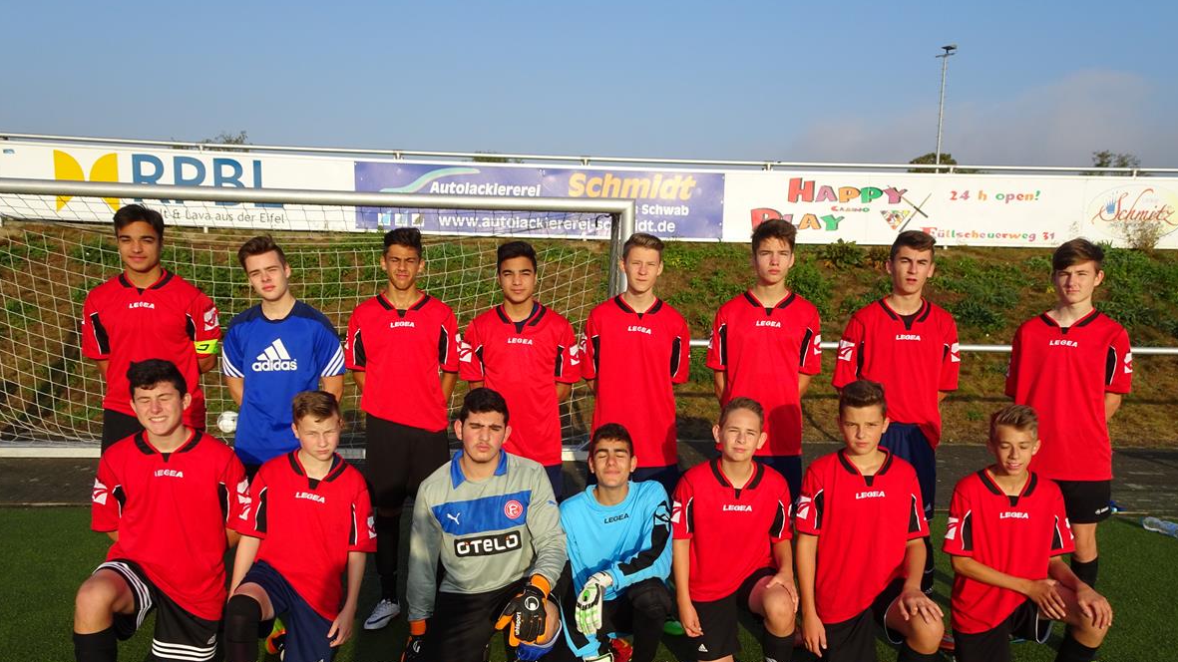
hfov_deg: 62.6
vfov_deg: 37.4
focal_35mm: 31
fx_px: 968
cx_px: 592
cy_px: 439
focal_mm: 4.75
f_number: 3.5
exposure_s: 1/640
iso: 80
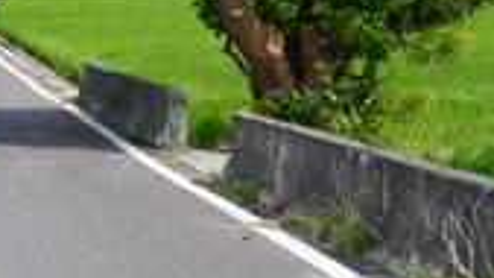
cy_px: -221
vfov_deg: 6.7
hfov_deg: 11.6
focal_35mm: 178
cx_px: -225
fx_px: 2331
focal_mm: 24
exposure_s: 1/400
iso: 100
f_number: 5
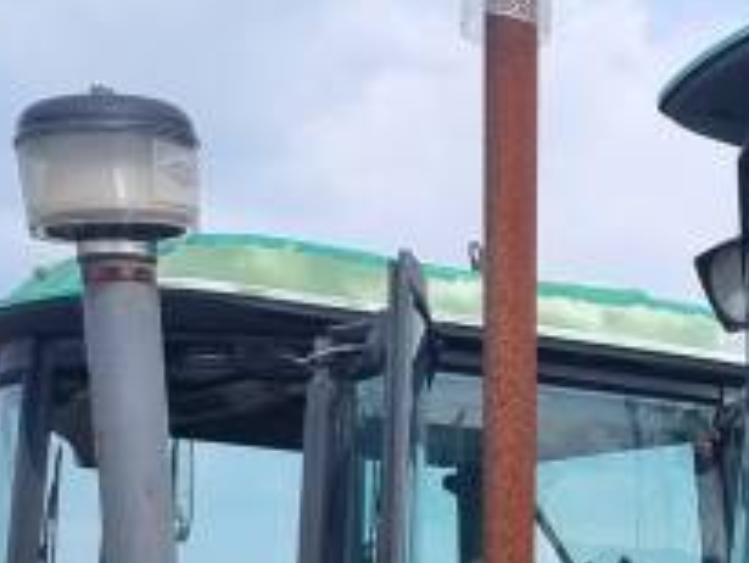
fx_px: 2750
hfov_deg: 15.2
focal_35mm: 127
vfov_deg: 10.6
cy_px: 1159
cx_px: 786
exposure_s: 1/1744
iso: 50
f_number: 1.8
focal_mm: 5.4
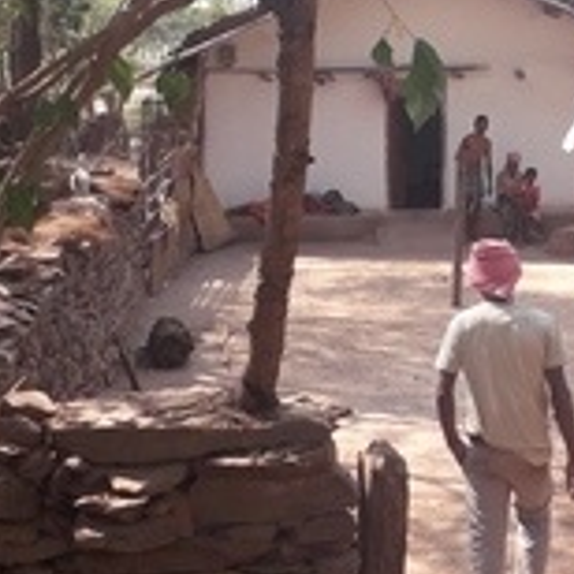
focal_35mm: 59
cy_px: 367
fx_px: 1107
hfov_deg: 27.5
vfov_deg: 28.9
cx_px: 563
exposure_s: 1/432
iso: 40
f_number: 1.9
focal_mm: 3.6
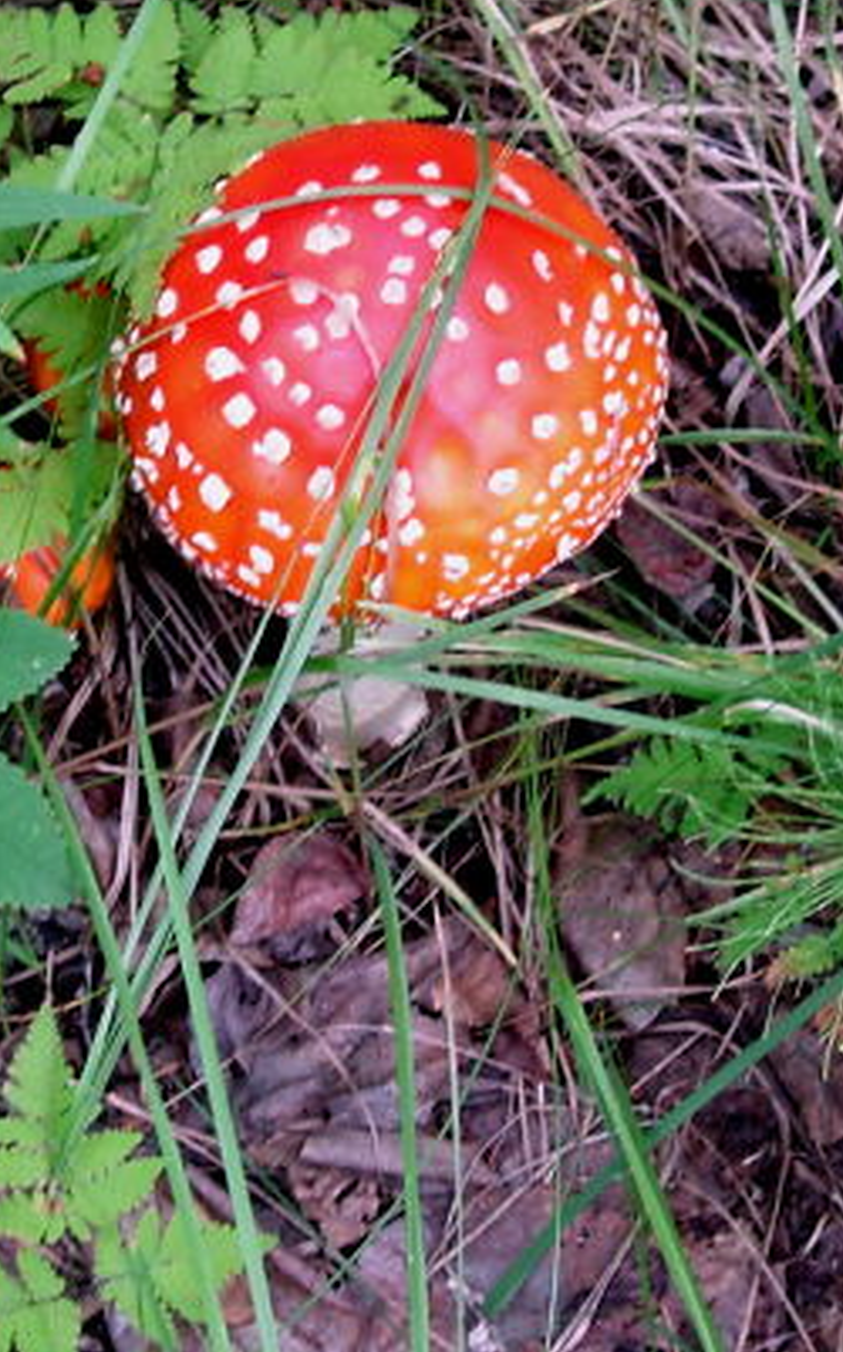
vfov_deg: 14.7
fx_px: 5229
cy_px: 526
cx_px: 361
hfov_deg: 9.2
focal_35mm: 142
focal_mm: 12.7
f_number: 3.5
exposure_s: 1/47.9
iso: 64
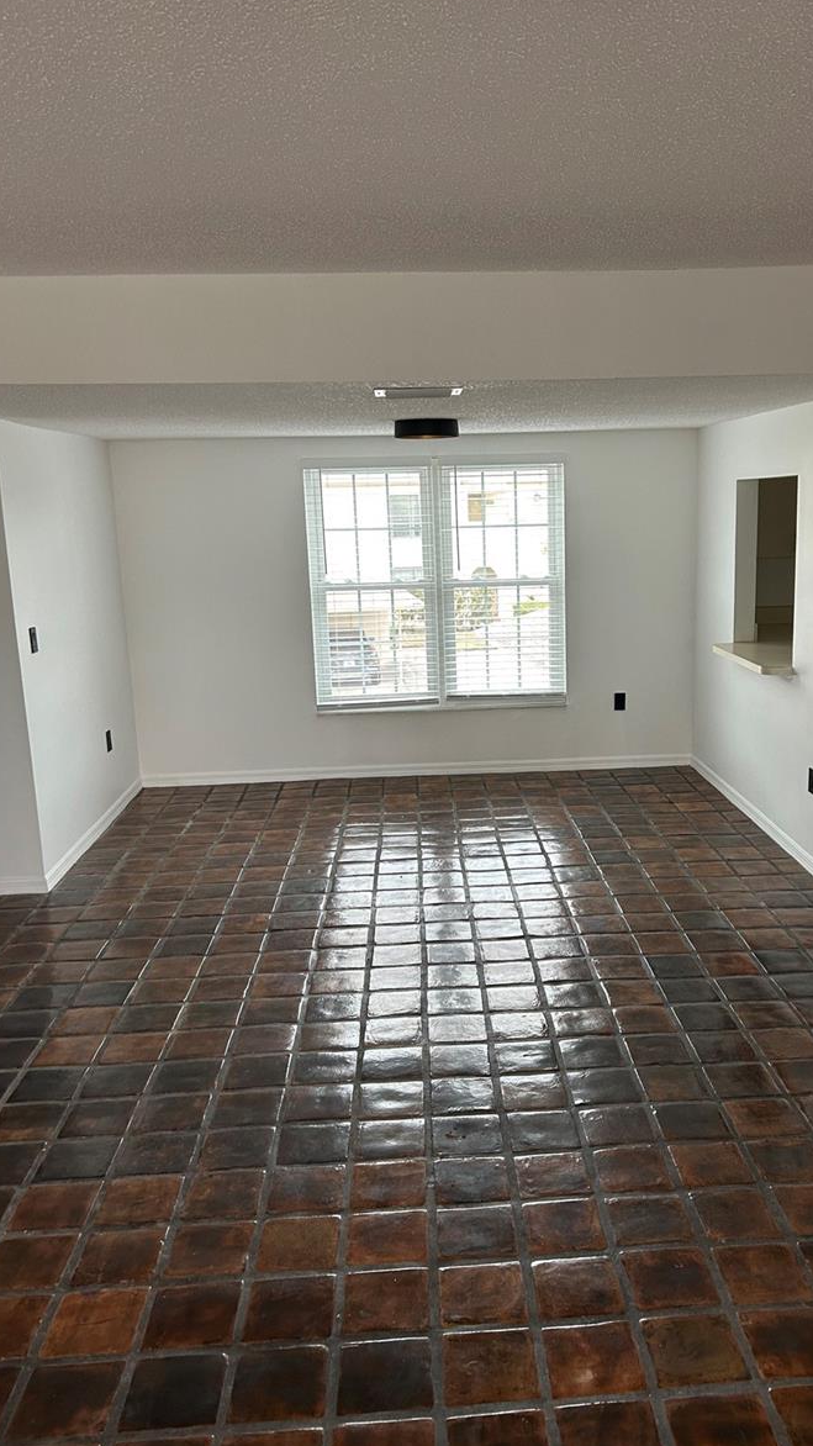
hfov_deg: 39.9
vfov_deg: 66.1
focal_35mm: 29
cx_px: 503
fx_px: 1112
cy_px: 722
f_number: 1.5
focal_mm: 5.7
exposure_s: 1/108
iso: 125
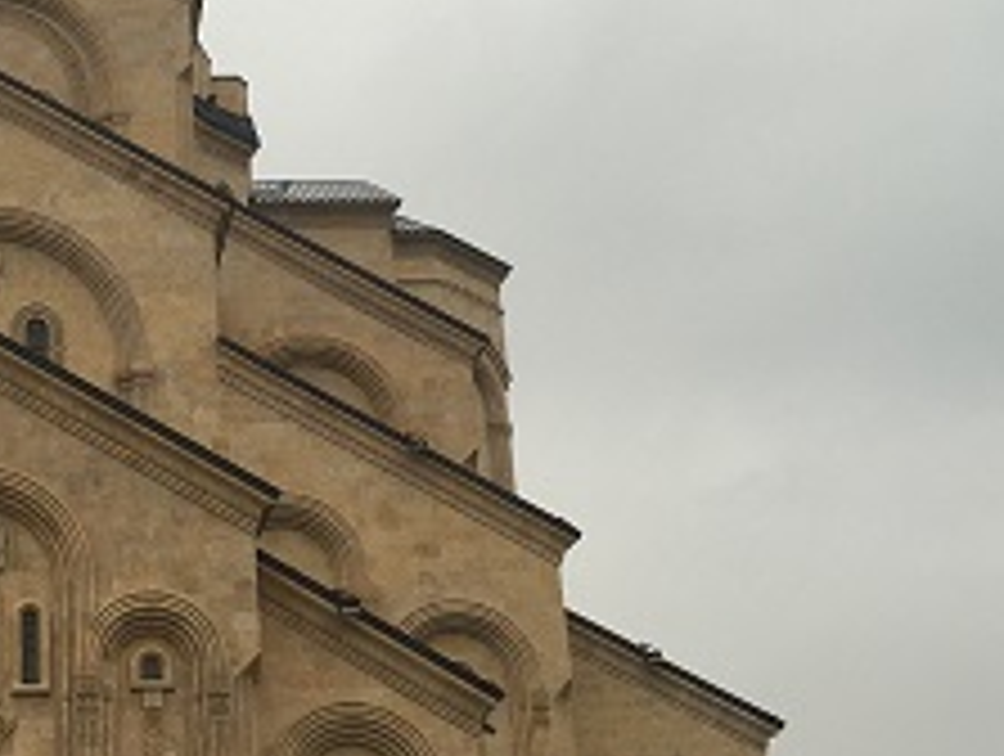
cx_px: 23
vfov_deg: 23.3
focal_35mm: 63
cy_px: 351
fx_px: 1830
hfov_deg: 28.9
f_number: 2.2
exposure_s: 1/100
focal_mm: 4.15
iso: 40
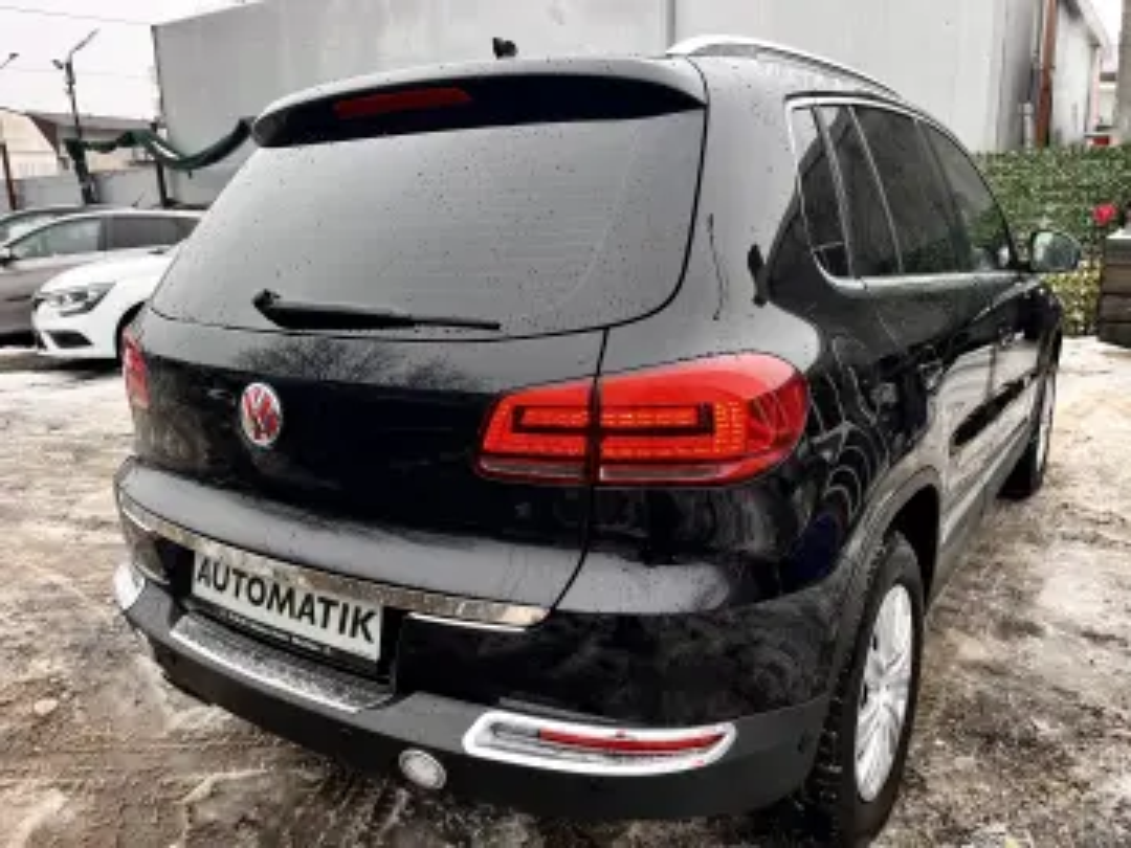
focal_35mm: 26
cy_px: 424
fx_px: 849
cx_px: 566
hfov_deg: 67.3
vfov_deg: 53.1
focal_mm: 5.1
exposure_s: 1/100
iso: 80
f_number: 1.6
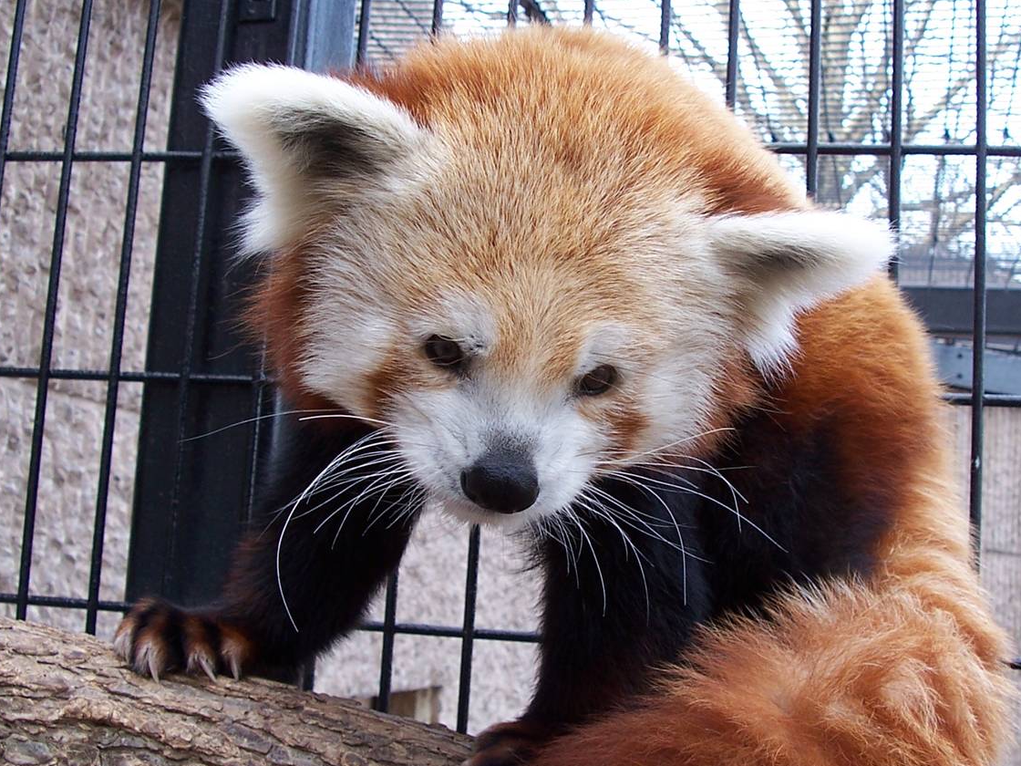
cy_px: 415
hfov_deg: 38.1
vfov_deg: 29.1
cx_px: 573
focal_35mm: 50
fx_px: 1475
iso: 80
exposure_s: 1/45
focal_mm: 6
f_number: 2.8
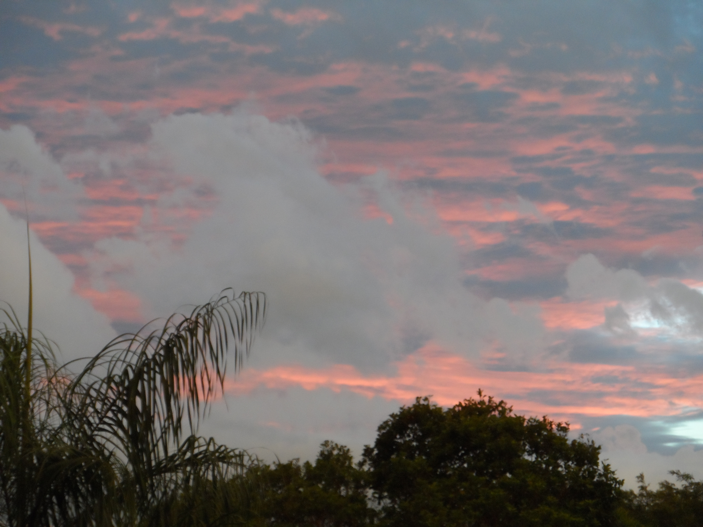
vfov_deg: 8.3
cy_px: 264
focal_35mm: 178
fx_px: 3615
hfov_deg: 11.1
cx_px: 352
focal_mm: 28.9
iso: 320
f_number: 4.5
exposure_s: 1/90
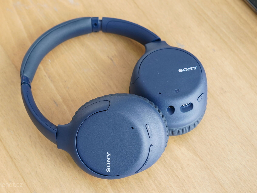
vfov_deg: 29.7
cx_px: 114
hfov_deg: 38.9
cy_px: 97
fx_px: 364
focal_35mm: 49
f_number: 5.6
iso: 1250
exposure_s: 1/160
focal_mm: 45
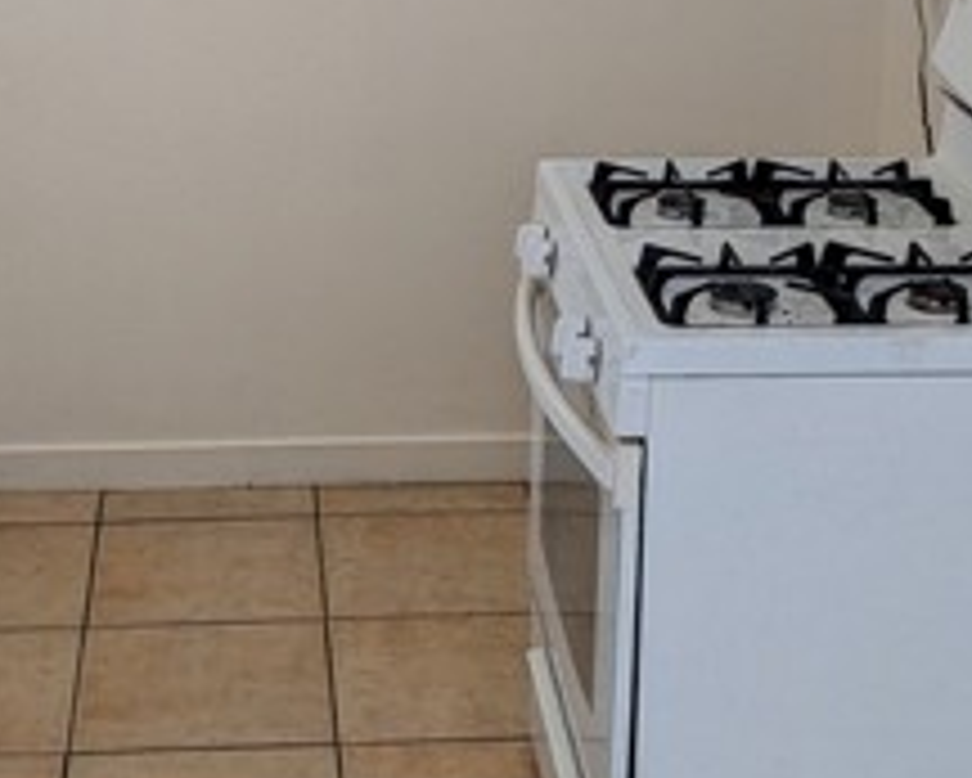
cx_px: 396
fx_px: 2245
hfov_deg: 24.4
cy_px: 144
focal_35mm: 78
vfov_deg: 19.5
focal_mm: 4.38
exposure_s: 1/120
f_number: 1.73
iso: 247
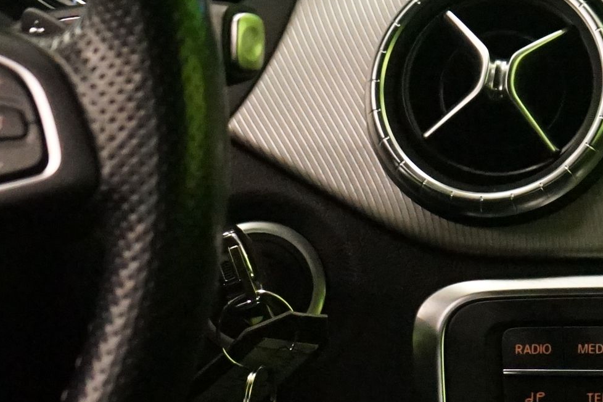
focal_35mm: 177
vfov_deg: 7.8
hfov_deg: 11.3
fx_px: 2965
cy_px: 164
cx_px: 824
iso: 6400
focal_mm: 44
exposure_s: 1/40
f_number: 4.5
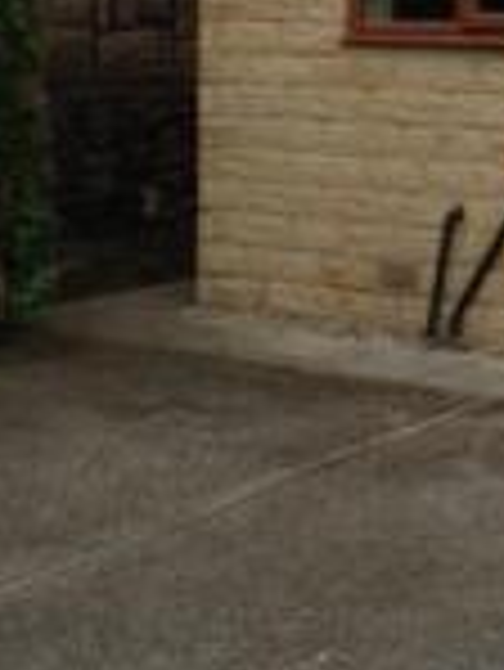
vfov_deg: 19.4
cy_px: -65
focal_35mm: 97
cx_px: 446
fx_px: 1880
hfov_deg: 15.1
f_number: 2.4
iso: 50
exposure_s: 1/448
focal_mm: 4.12
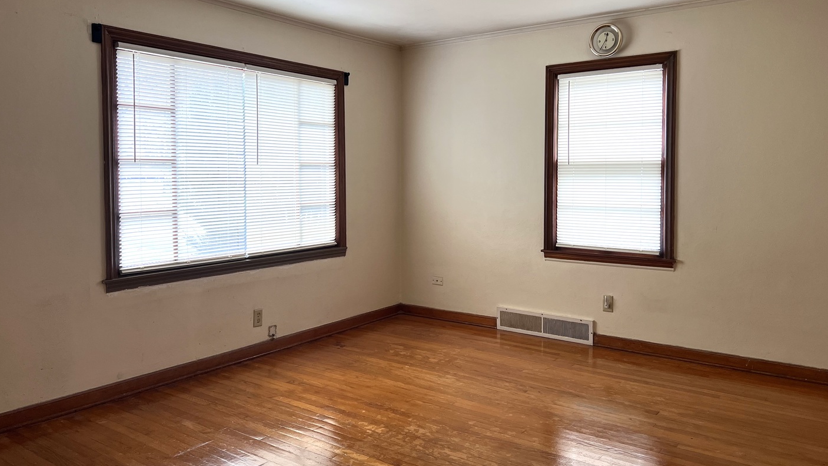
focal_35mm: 29
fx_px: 637
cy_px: 191
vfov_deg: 40.0
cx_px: 415
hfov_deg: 66.1
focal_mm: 5.7
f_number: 1.5
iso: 80
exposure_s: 1/121
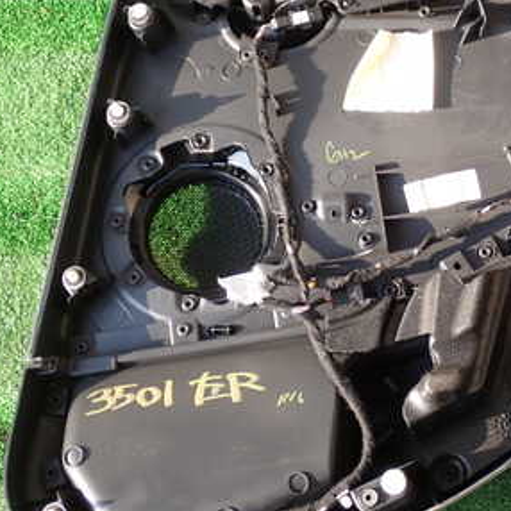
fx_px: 1269
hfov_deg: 22.4
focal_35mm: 76
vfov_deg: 22.8
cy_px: 243
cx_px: 425
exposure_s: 1/125
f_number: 2.8
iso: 100
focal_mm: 7.31
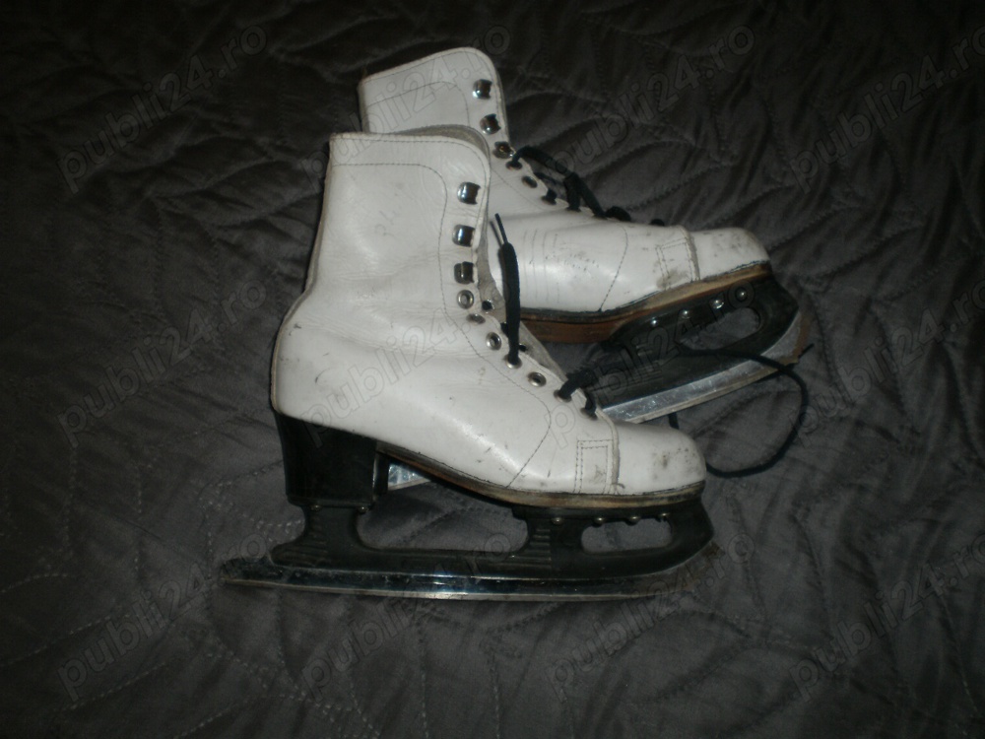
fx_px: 1024
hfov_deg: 51.4
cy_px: 370
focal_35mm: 36
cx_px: 492
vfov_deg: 39.7
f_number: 3.1
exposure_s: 1/30
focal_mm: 6.3
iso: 125
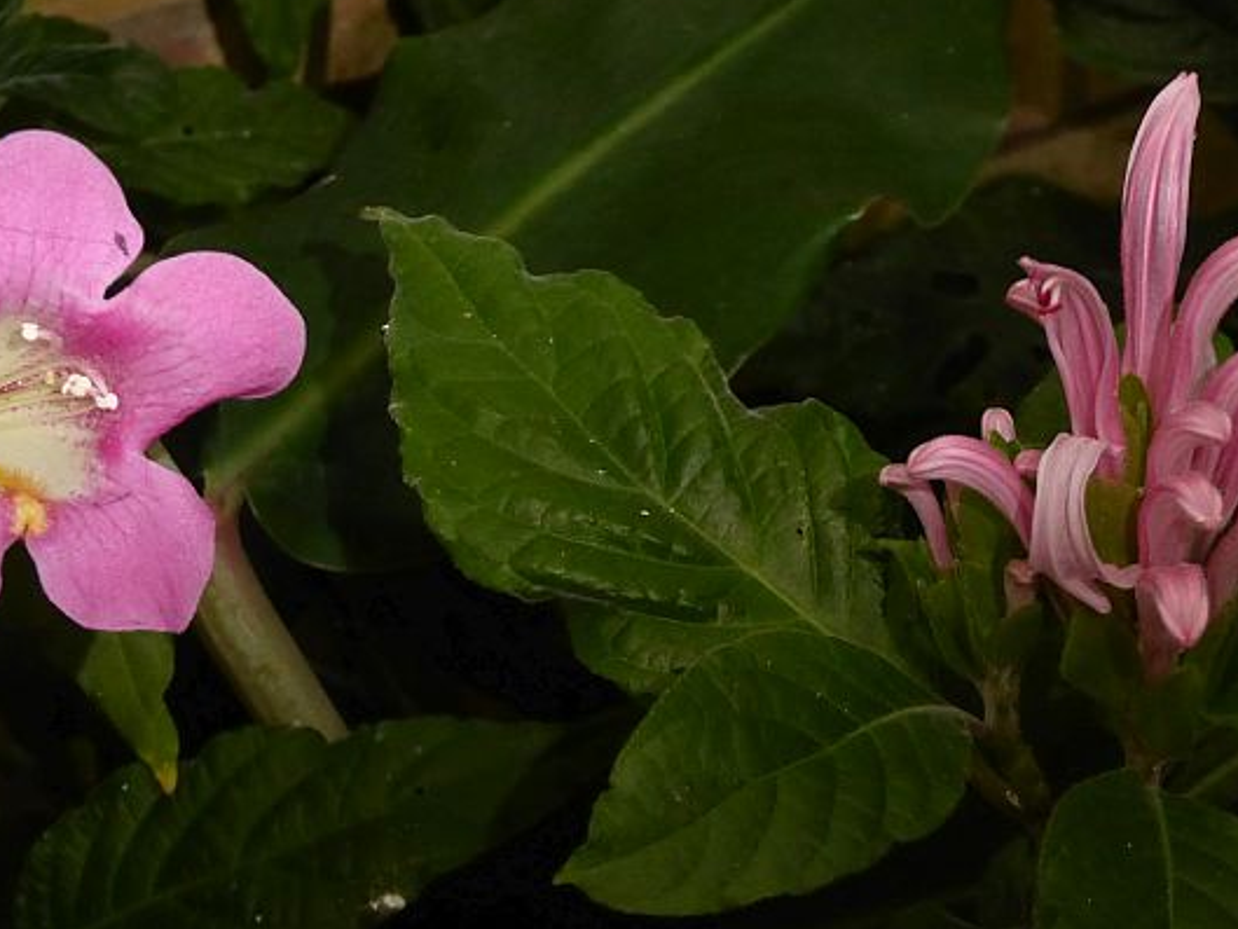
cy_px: 449
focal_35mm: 69
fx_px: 2468
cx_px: 608
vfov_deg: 21.3
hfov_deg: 28.2
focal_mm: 9.6
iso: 800
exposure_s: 1/60
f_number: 4.1
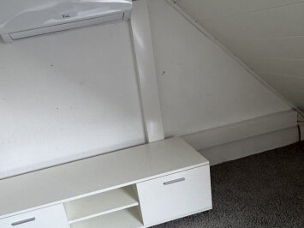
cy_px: 133
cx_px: 113
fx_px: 263
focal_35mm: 30
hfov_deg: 59.2
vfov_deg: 46.6
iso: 320
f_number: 2.2
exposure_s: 1/84
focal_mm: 2.22
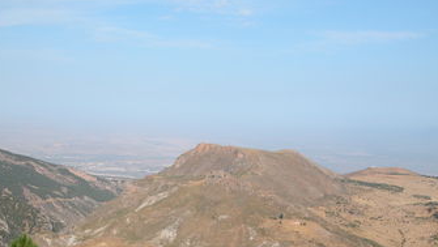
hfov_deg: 32.3
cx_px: 190
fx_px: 755
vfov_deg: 18.5
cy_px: 162
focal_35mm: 65
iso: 100
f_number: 6.8
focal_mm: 12.7
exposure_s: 1/340
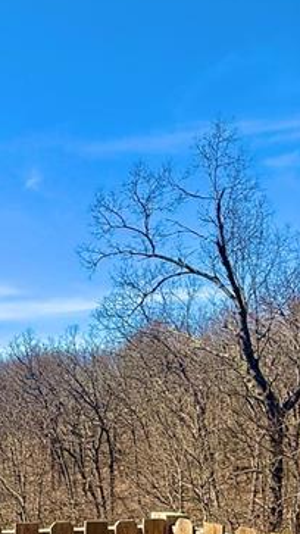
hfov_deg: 24.7
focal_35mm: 43
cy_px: 450
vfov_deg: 44.3
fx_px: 609
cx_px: -74
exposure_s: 1/1745
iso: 50
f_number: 2.2
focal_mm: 2.22
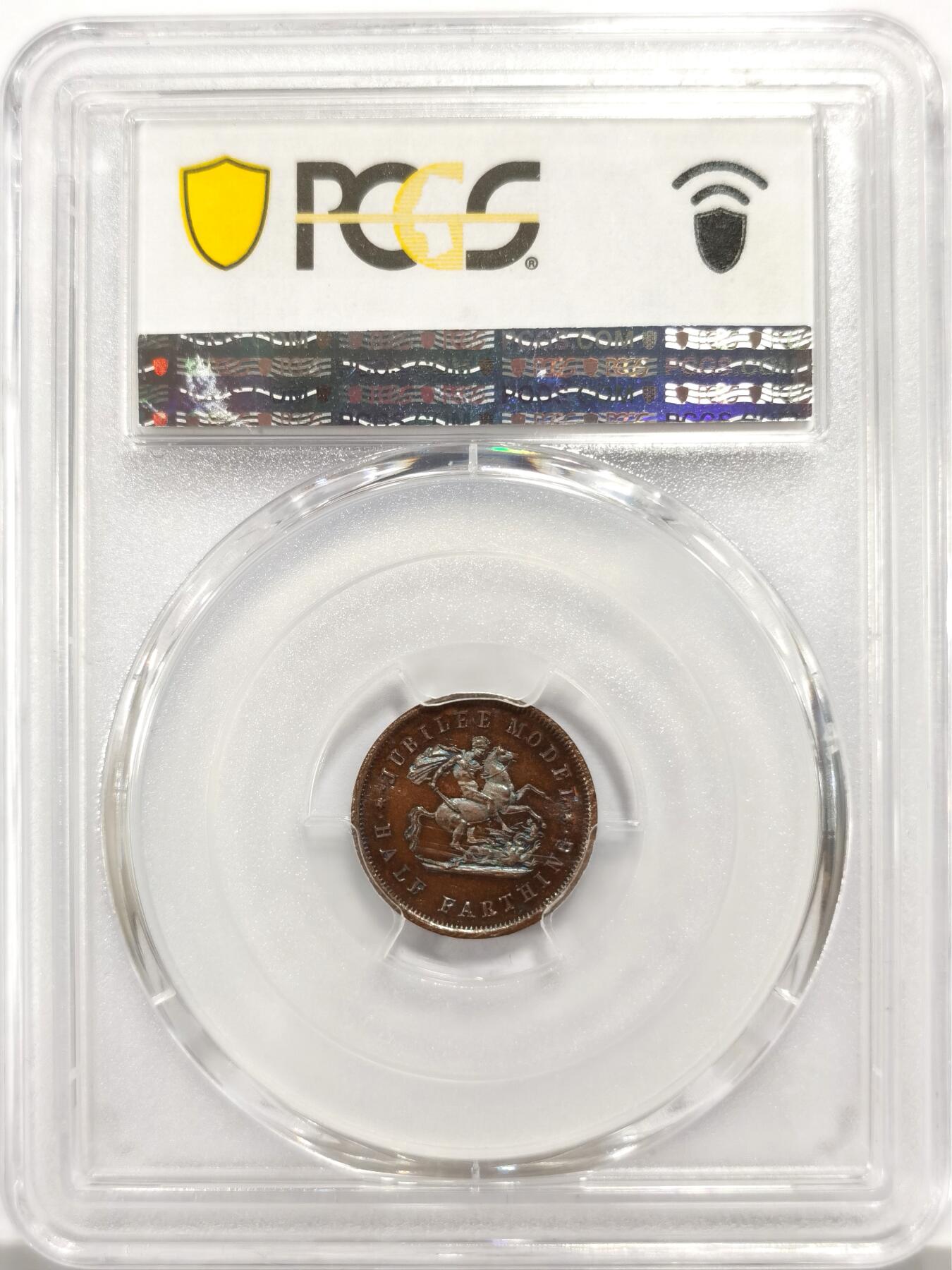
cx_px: 476
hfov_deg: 27.0
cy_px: 635
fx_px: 1980
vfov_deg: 35.5
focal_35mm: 54
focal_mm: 5.56
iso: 125
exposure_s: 1/100
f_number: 16
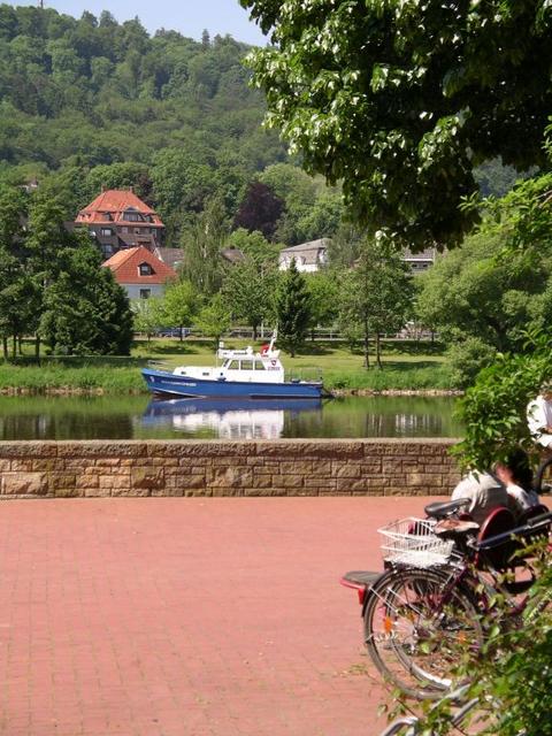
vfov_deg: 20.0
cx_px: 276
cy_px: 368
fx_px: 2084
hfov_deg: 15.1
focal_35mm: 98
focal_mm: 20.4
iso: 64
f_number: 4.5
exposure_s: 1/400
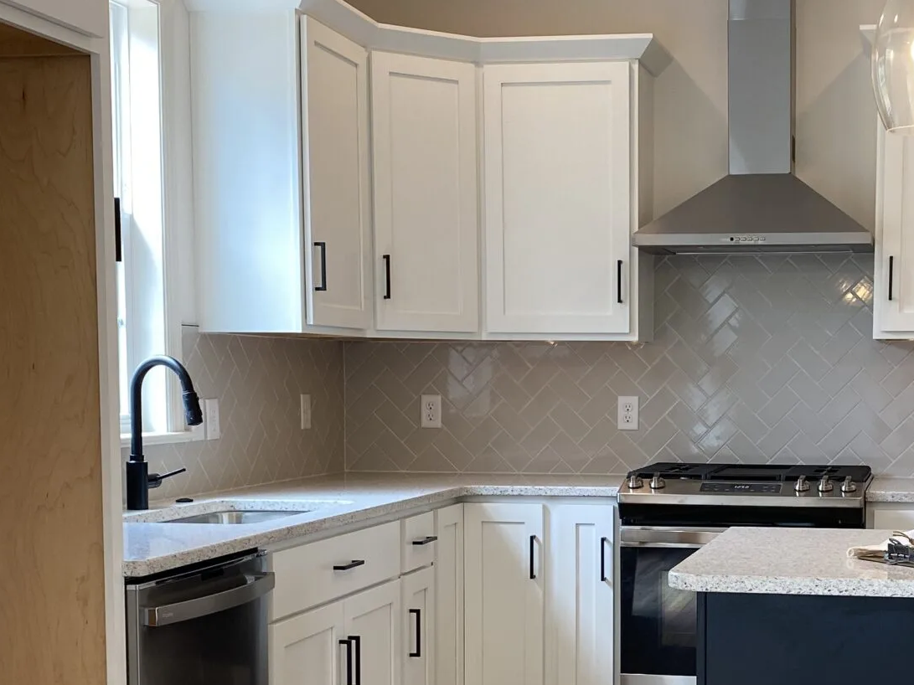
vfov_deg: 23.8
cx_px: 665
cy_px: 496
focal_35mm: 61
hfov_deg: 31.2
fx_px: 1610
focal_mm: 4.25
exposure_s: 1/120
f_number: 1.8
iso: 50
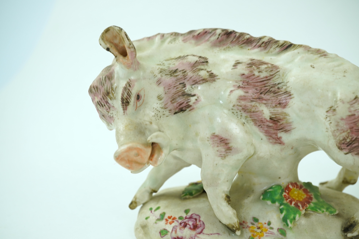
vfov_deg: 29.9
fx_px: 449
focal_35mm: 45
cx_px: 180
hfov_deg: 43.6
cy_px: 120
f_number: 9
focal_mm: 30
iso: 200
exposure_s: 1/40
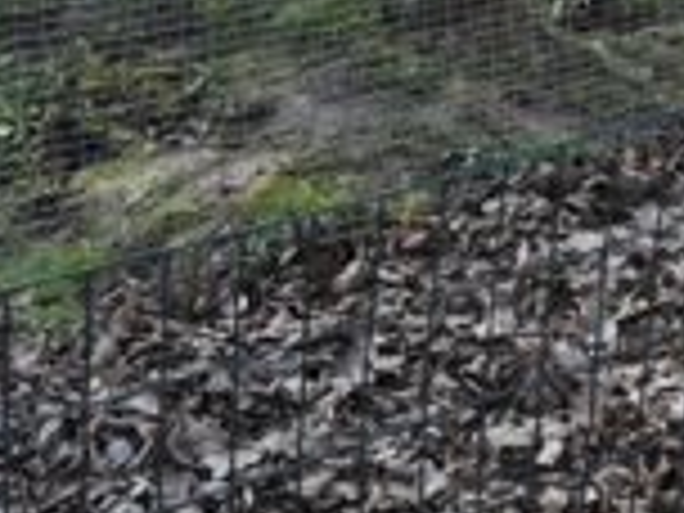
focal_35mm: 86
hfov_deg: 22.3
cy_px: -284
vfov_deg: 15.6
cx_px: 590
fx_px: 1699
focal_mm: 17
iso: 200
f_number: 8
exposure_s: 1/250
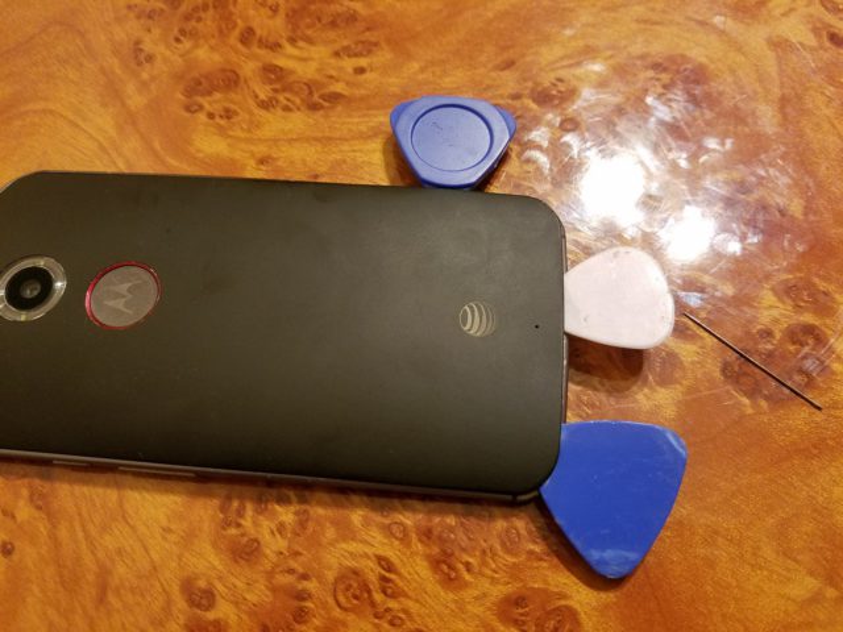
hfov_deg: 67.3
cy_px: 316
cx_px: 422
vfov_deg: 53.1
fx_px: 633
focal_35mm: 26
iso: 250
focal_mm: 4.2
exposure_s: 1/20
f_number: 1.7
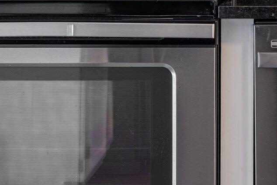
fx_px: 870
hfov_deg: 17.6
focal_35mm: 113
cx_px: 290
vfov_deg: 11.9
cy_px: -33
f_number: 10
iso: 50
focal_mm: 35
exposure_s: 1/1.25
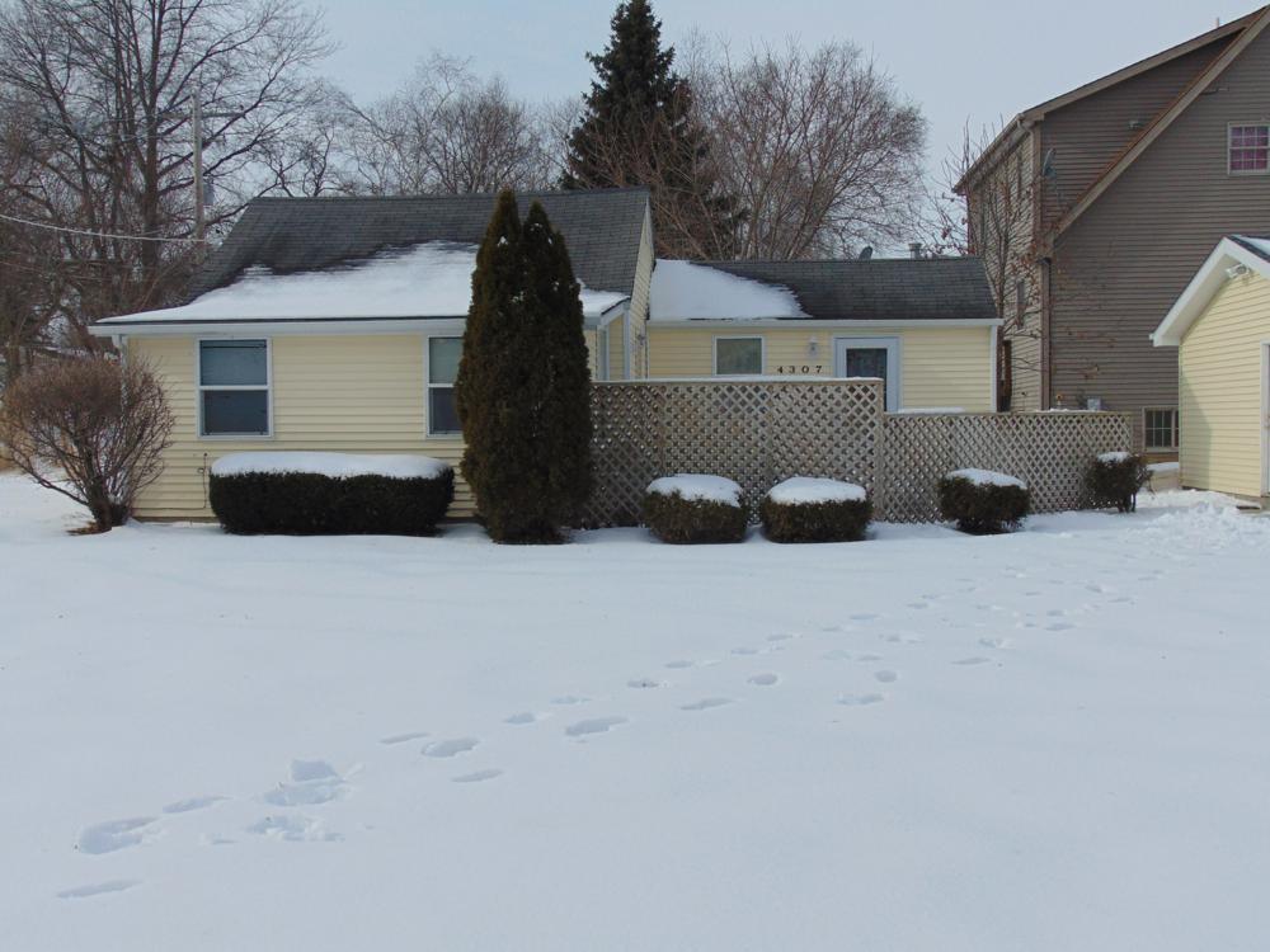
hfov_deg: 47.9
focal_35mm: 39
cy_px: 476
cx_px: 635
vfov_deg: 36.8
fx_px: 1431
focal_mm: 6.9
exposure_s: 1/400
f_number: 8.5
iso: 80
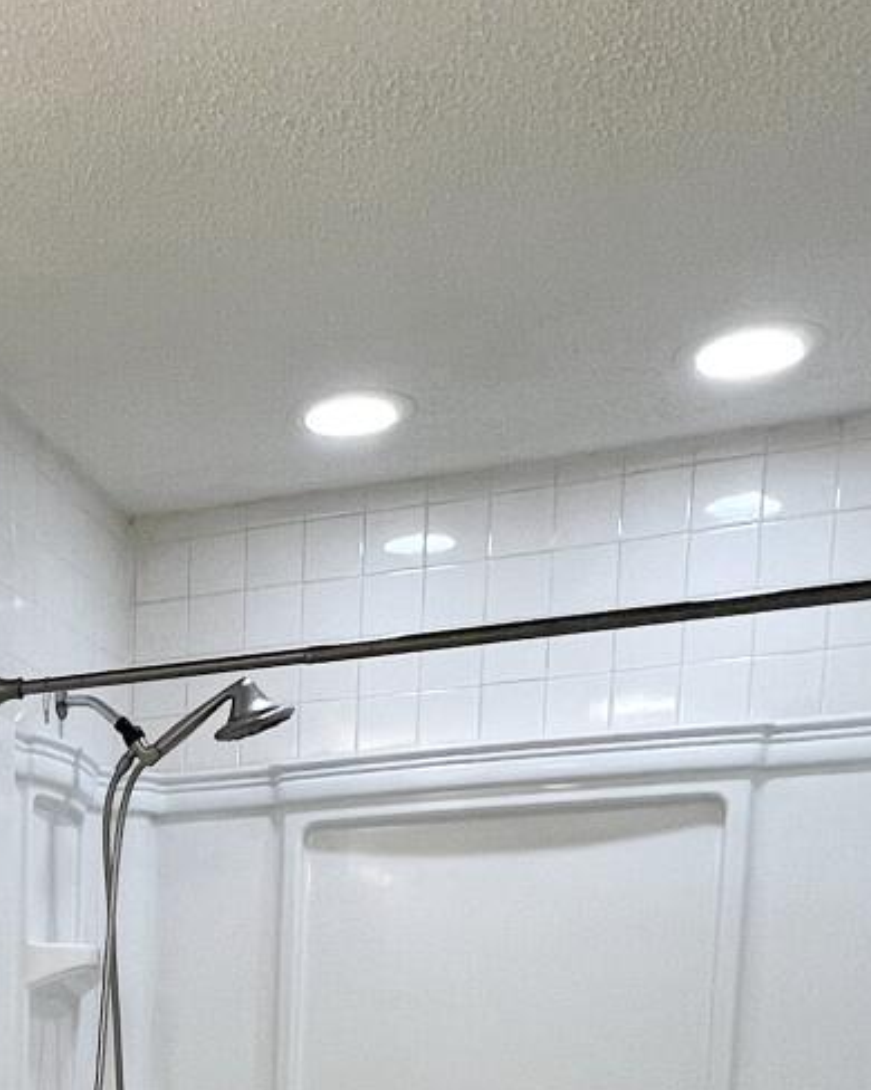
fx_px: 1806
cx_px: -183
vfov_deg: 28.4
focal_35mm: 56
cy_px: 1365
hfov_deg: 24.5
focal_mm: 1.57
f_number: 1.8
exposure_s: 1/120
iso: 200
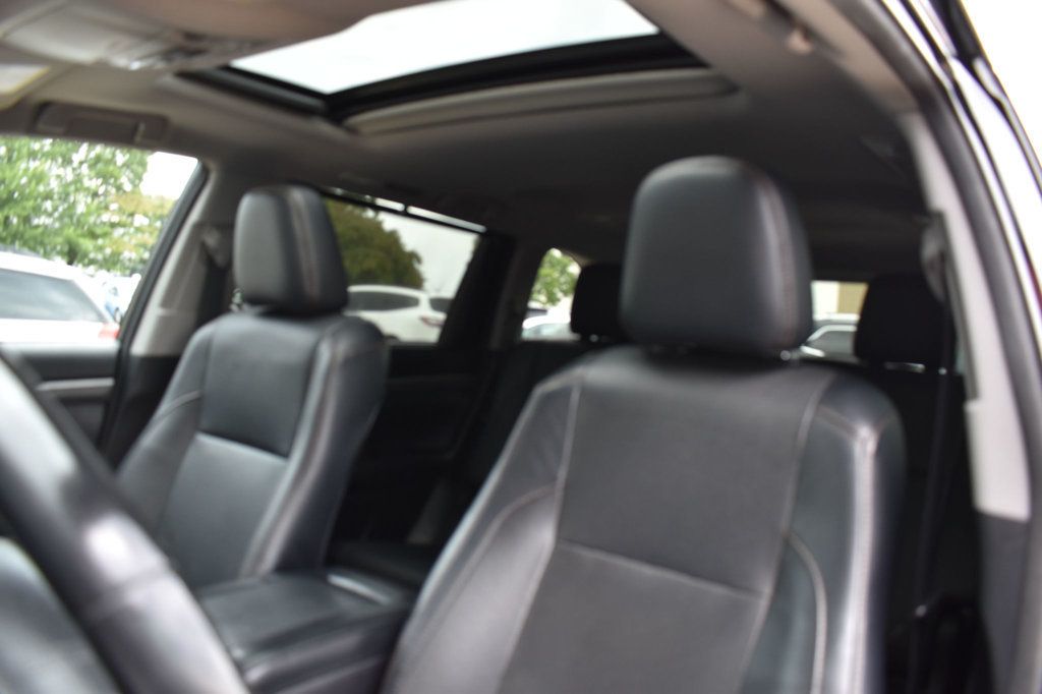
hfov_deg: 67.4
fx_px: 781
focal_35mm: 27
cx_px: 521
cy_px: 347
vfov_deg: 47.9
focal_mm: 18
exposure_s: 1/80
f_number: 4.5
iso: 400
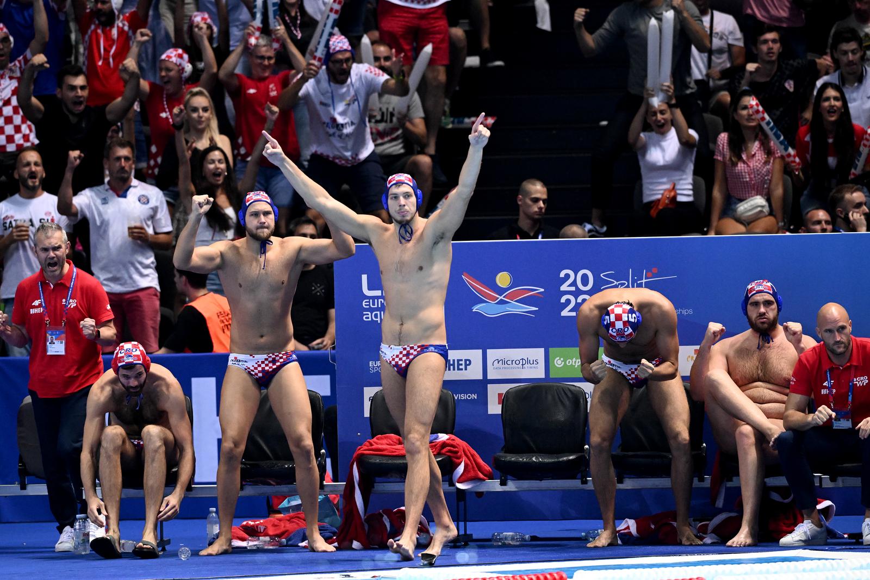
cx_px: 435
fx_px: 9667
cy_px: 290
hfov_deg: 5.2
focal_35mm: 400
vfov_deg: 3.4
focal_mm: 400
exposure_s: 1/1250
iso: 5000
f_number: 4
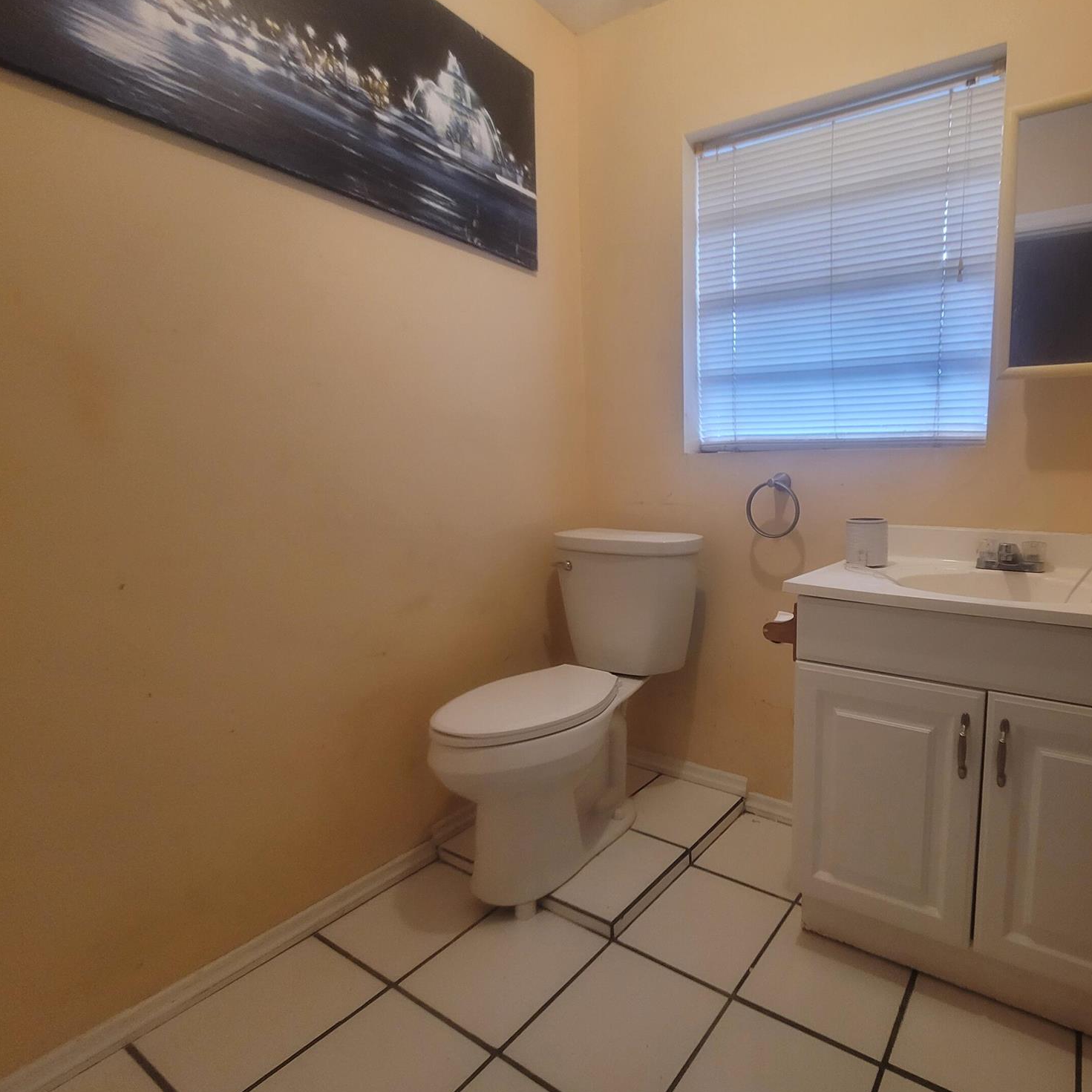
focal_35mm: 16
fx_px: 571
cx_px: 757
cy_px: 543
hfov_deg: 83.4
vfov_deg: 87.4
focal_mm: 2.2
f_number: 2.2
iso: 250
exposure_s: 1/60
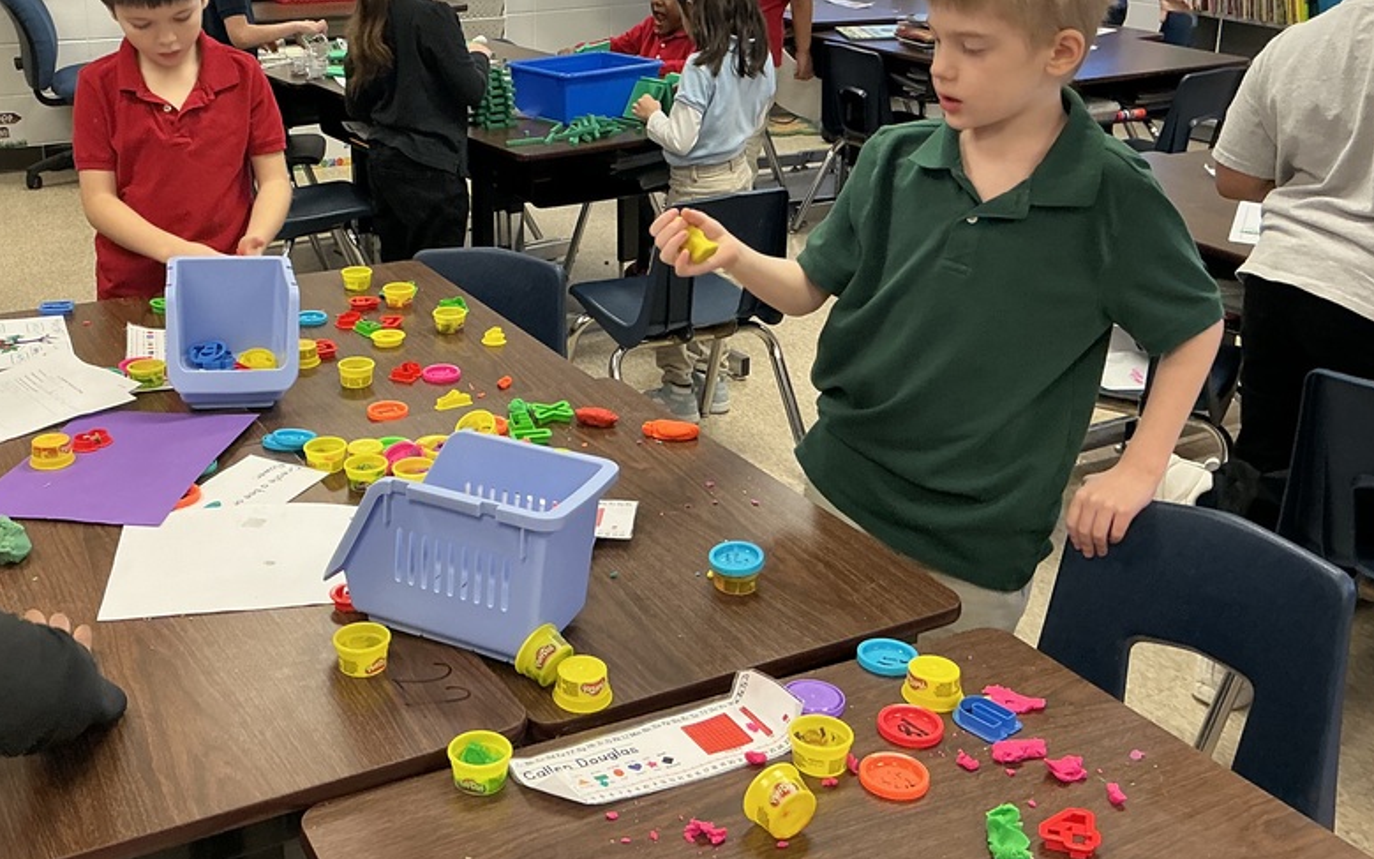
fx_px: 1460
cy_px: 250
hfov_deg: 49.8
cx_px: 497
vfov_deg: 32.3
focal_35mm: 39
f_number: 1.8
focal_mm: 3
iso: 80
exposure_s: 1/60
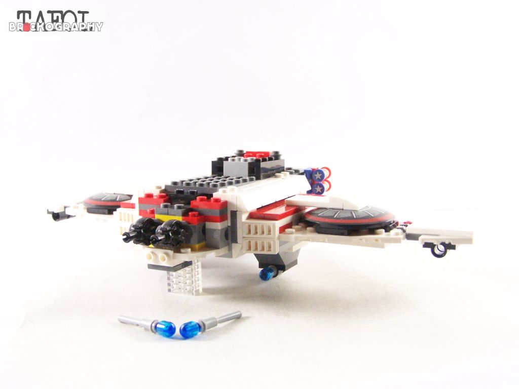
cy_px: 194
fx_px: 720
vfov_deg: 30.3
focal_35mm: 48
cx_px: 260
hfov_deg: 39.7
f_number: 3.2
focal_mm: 8
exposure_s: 1/60
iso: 400
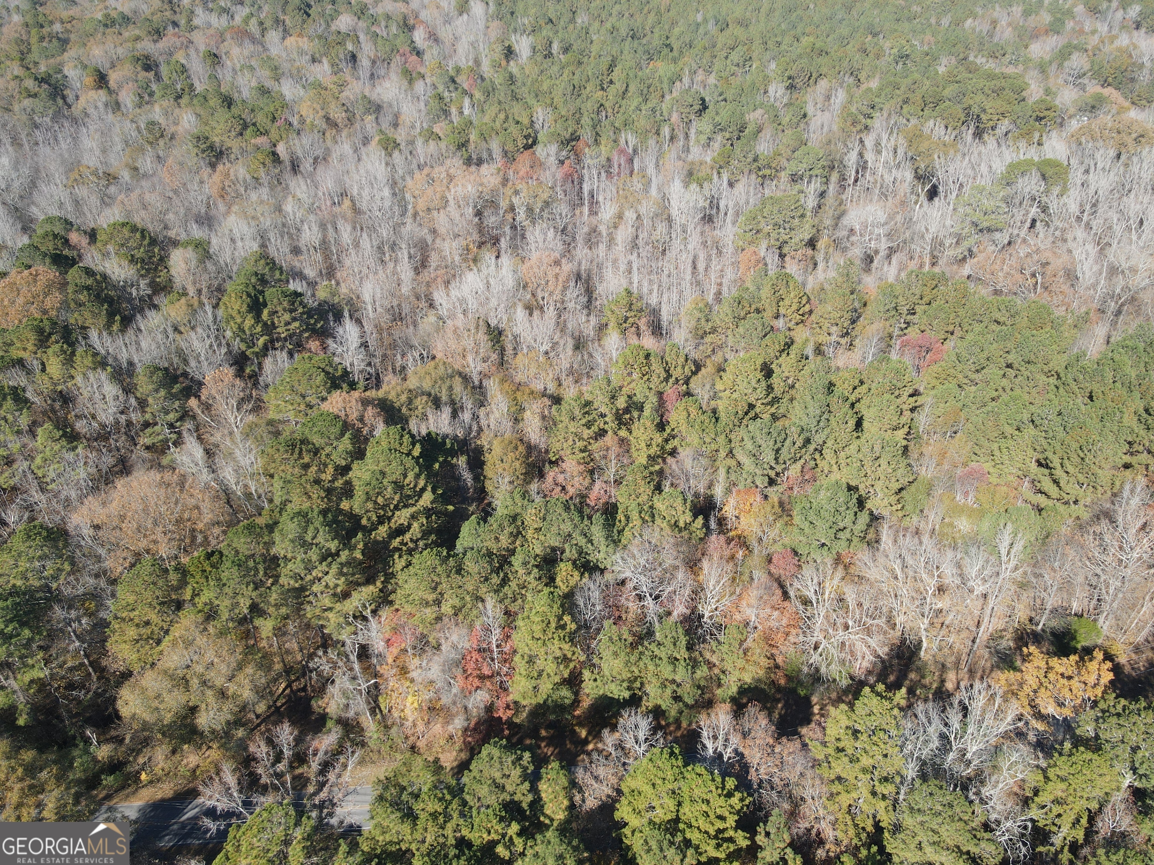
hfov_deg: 71.6
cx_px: 577
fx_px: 800
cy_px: 432
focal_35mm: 24
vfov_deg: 56.8
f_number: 2.8
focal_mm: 4.5
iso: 100
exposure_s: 1/240
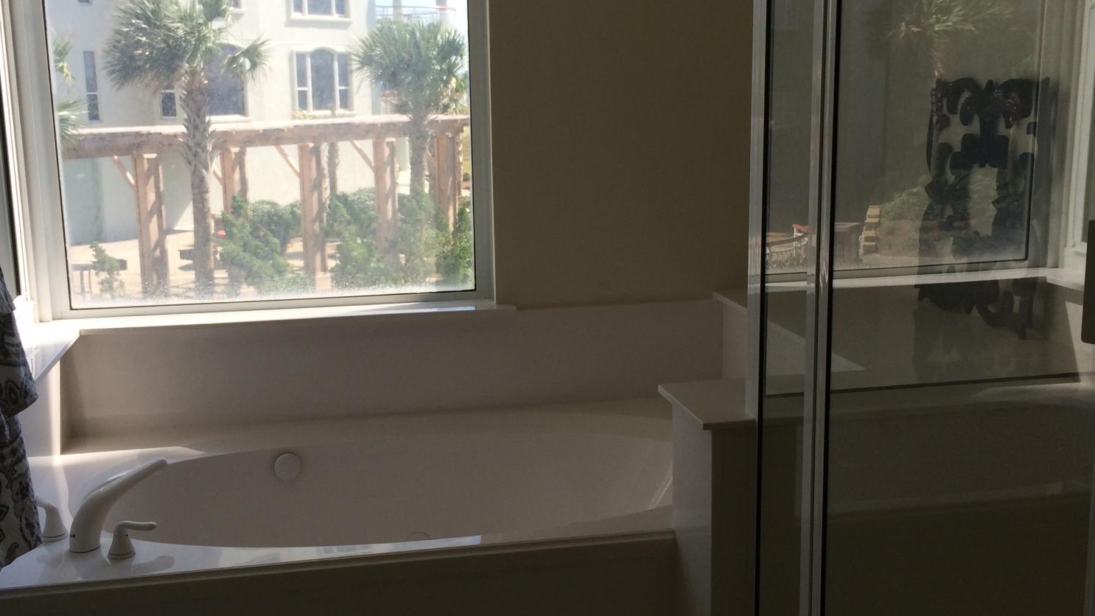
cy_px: 322
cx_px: 546
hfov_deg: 46.4
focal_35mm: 44
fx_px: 1278
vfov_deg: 27.1
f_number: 2.2
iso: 32
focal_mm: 4.12
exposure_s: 1/357
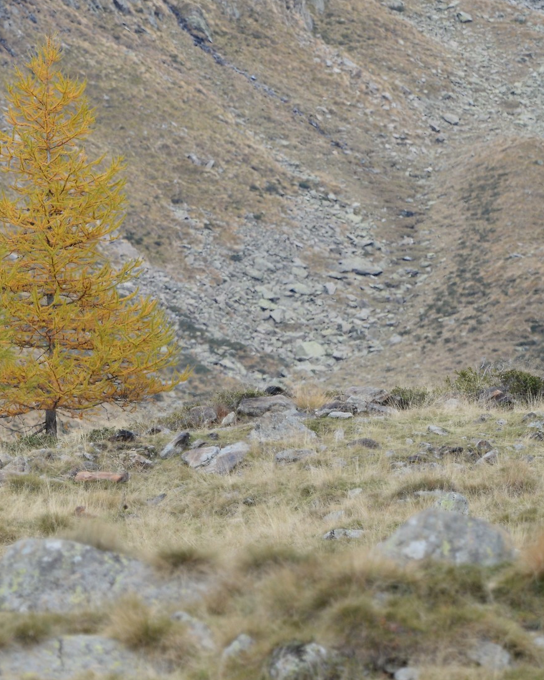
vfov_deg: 2.4
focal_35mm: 805
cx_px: -82
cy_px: 218
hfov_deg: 1.9
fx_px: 16208
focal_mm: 390
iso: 720
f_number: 8
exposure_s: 1/400
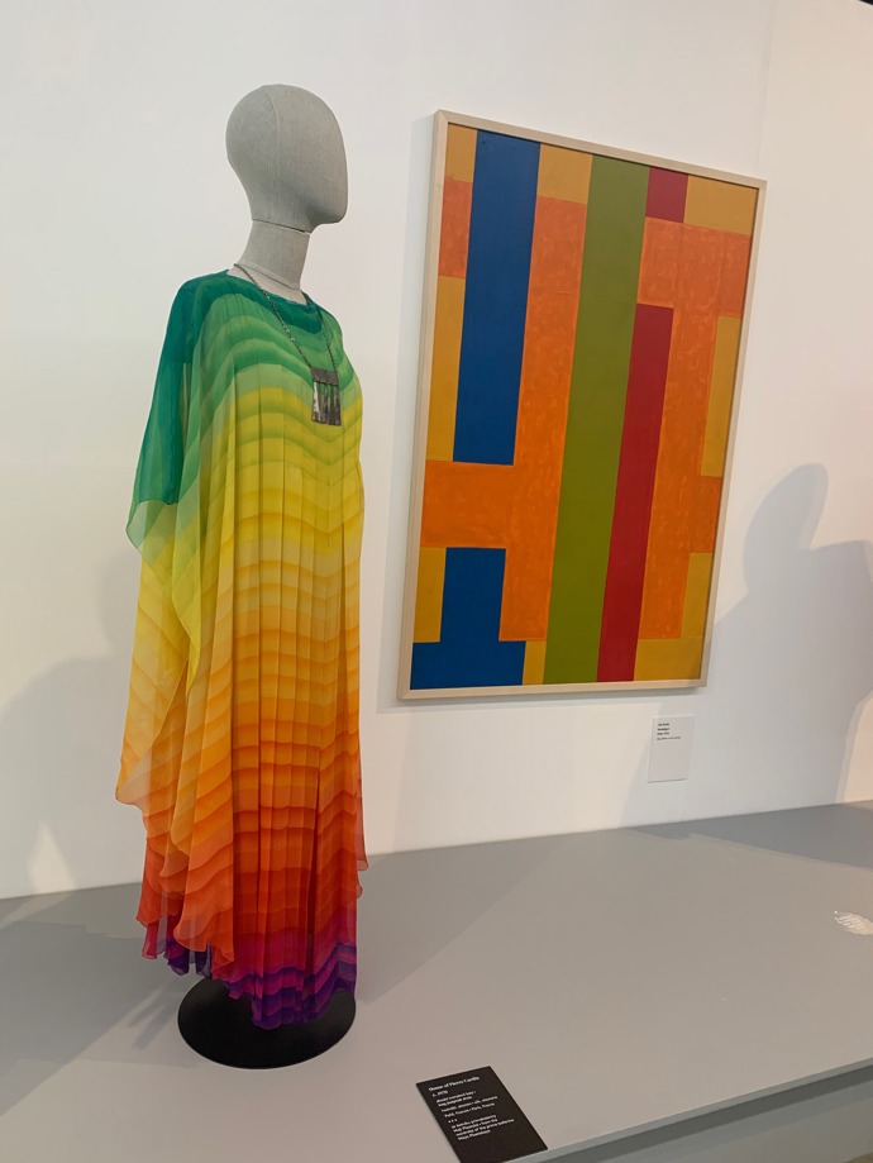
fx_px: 874
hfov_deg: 53.1
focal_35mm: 26
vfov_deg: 67.3
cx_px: 436
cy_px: 582
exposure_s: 1/61
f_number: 1.8
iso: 80
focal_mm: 4.25
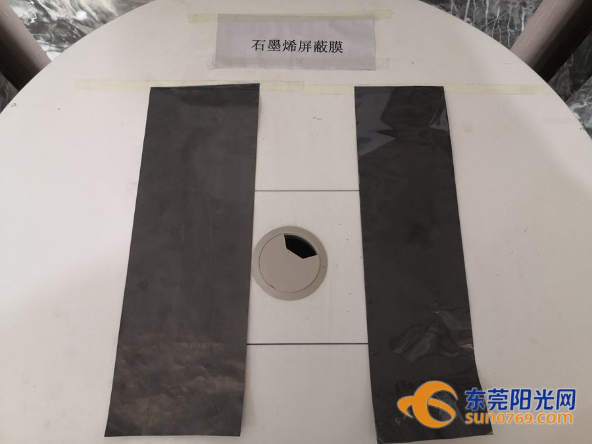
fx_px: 462
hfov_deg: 65.3
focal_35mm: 27
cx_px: 296
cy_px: 222
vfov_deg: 51.4
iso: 125
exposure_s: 1/50
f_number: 1.6
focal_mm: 3.95
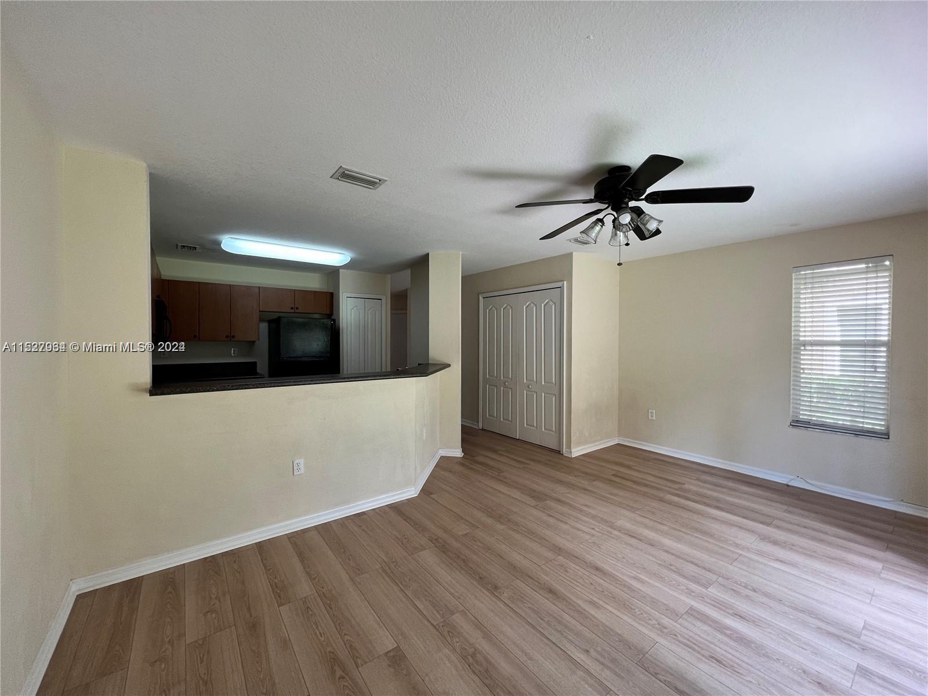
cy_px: 348
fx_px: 349
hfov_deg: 106.2
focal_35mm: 13
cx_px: 464
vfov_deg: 89.9
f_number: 1.8
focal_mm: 1.57
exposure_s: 1/120
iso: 160
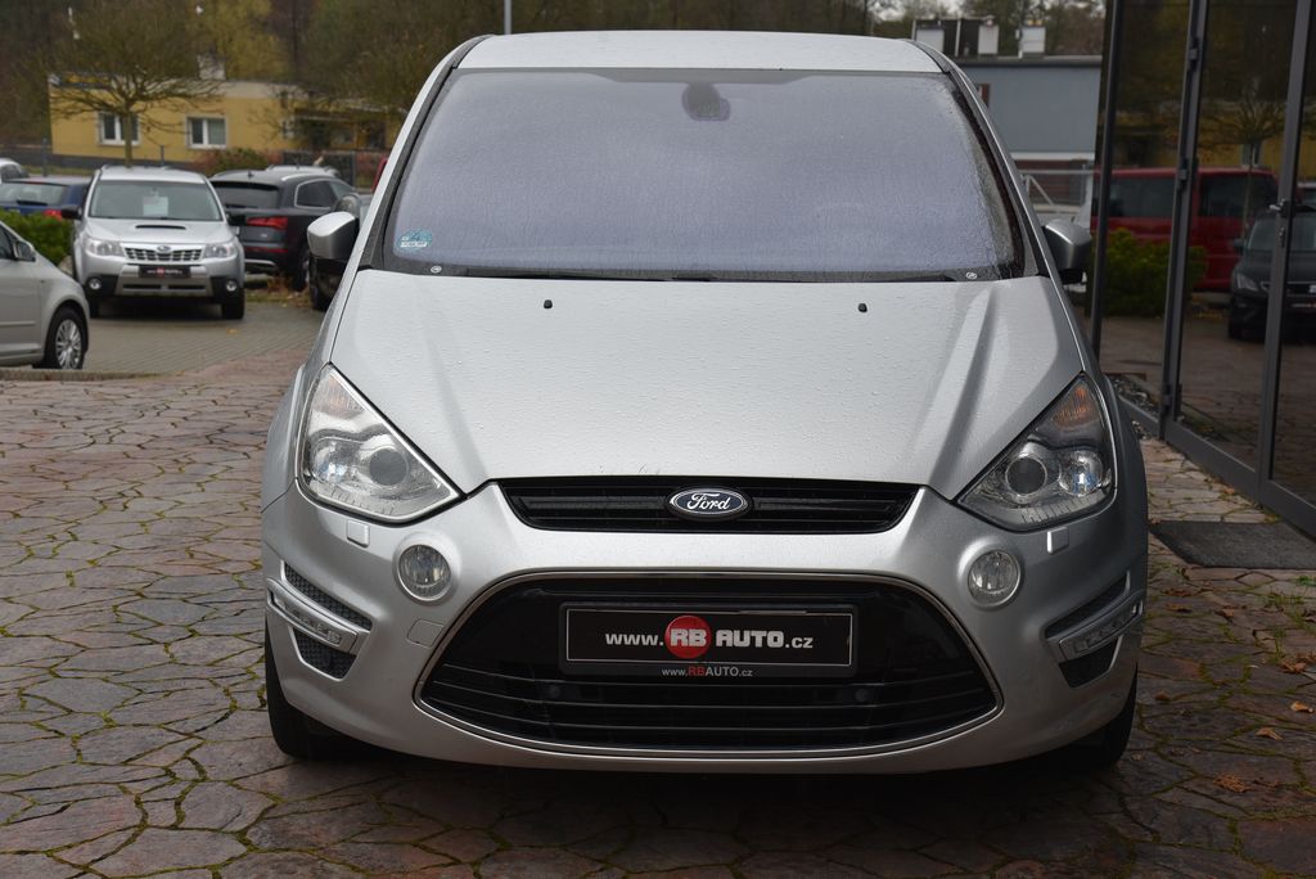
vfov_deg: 23.4
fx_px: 2121
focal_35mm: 58
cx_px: 658
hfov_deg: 34.5
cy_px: 440
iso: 500
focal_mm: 58
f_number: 8
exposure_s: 1/250
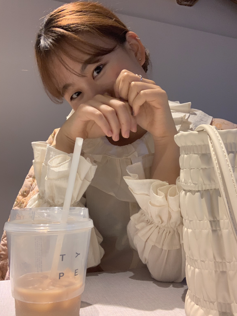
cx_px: 118
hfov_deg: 44.2
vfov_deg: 56.8
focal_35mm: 32
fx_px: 292
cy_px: 158
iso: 320
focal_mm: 2.87
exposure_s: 1/45
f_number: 2.2
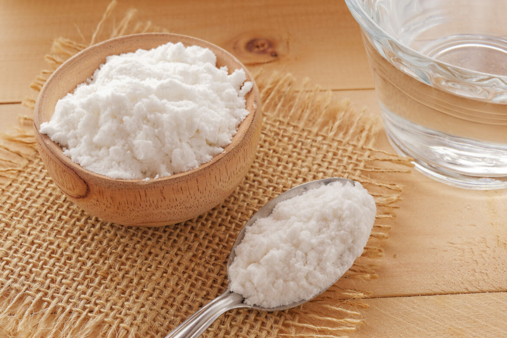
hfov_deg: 28.1
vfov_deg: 18.9
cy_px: 169
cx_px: 254
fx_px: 1014
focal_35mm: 72
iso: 200
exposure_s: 1/4
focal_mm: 48
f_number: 16
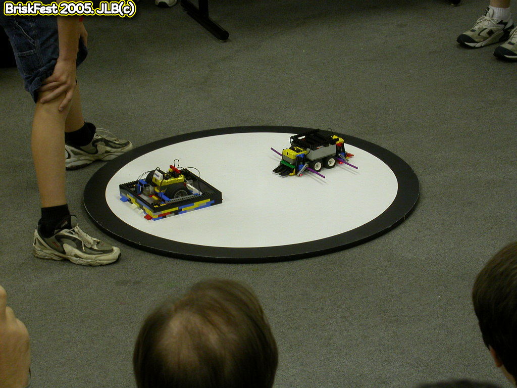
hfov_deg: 17.7
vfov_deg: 13.3
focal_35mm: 111
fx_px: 1658
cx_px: 258
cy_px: 194
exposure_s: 1/10.7
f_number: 4.2
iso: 100
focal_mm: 23.1
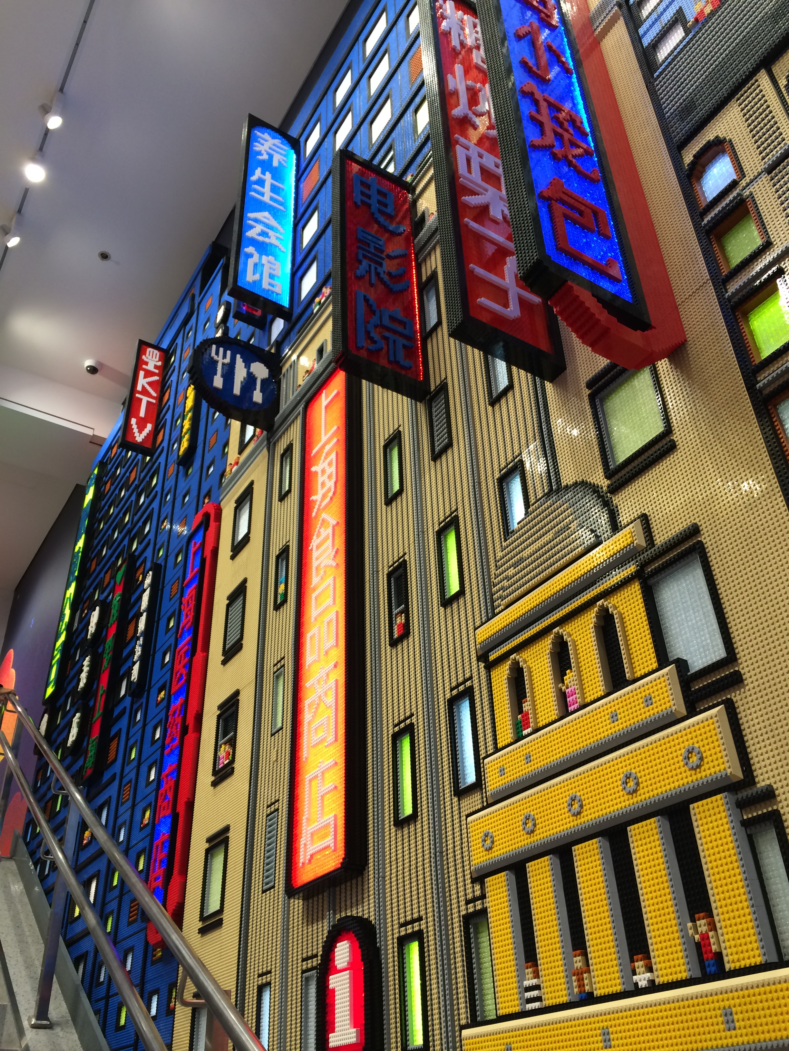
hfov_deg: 48.2
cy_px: 526
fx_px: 881
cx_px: 394
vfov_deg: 61.7
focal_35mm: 29
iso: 40
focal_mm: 4.15
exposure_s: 1/33
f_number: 2.2
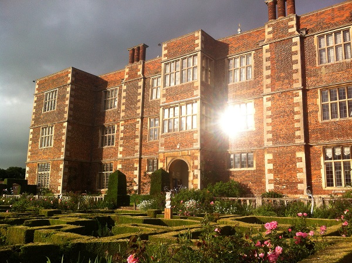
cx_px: 176
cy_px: 132
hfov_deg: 52.7
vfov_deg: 40.6
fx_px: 355
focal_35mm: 35
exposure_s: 1/642
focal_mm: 3.85
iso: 80
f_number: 2.8
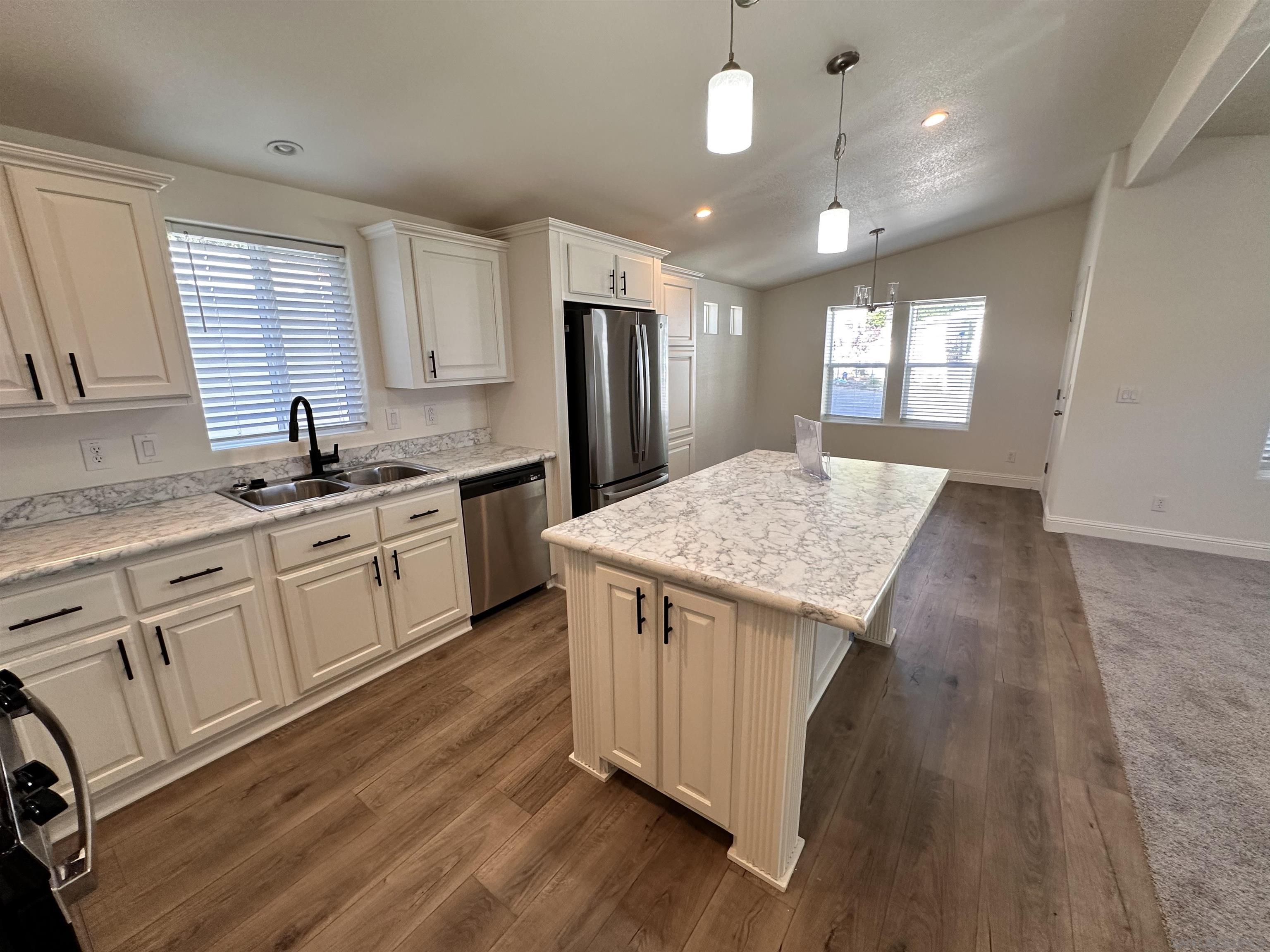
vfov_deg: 85.7
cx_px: 635
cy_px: 476
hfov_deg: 102.1
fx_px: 514
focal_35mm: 14
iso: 200
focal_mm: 2.22
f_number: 2.2
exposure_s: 1/120
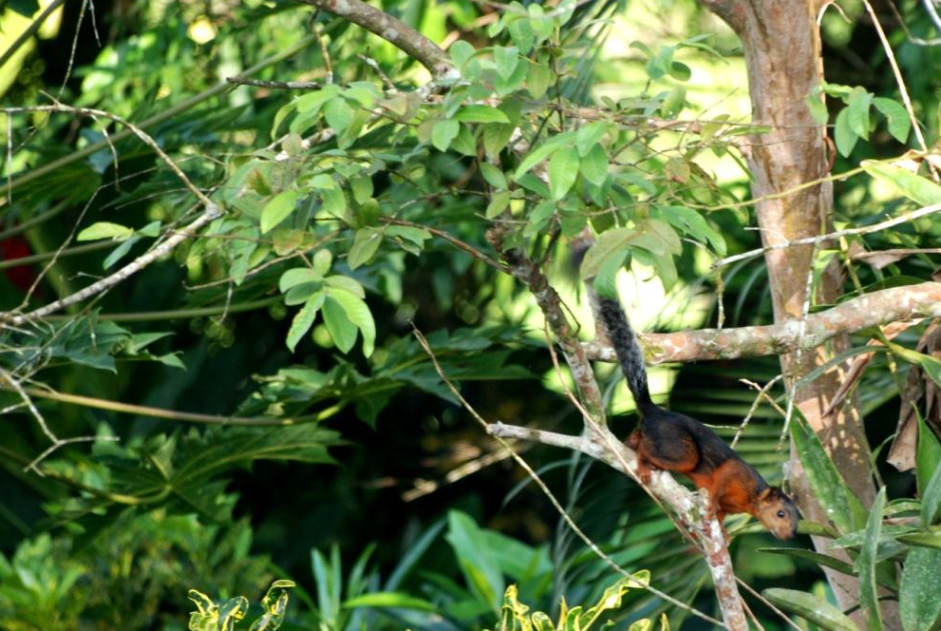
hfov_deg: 6.0
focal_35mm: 341
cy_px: 313
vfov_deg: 4.0
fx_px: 8927
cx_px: 465
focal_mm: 220
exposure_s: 1/100
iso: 400
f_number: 5.3
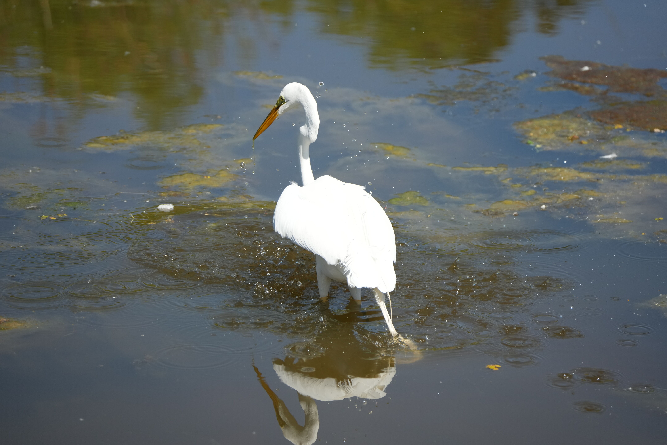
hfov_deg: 8.7
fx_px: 4372
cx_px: 334
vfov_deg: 5.8
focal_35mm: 236
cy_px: 222
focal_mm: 236
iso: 800
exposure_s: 1/2500
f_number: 6.3
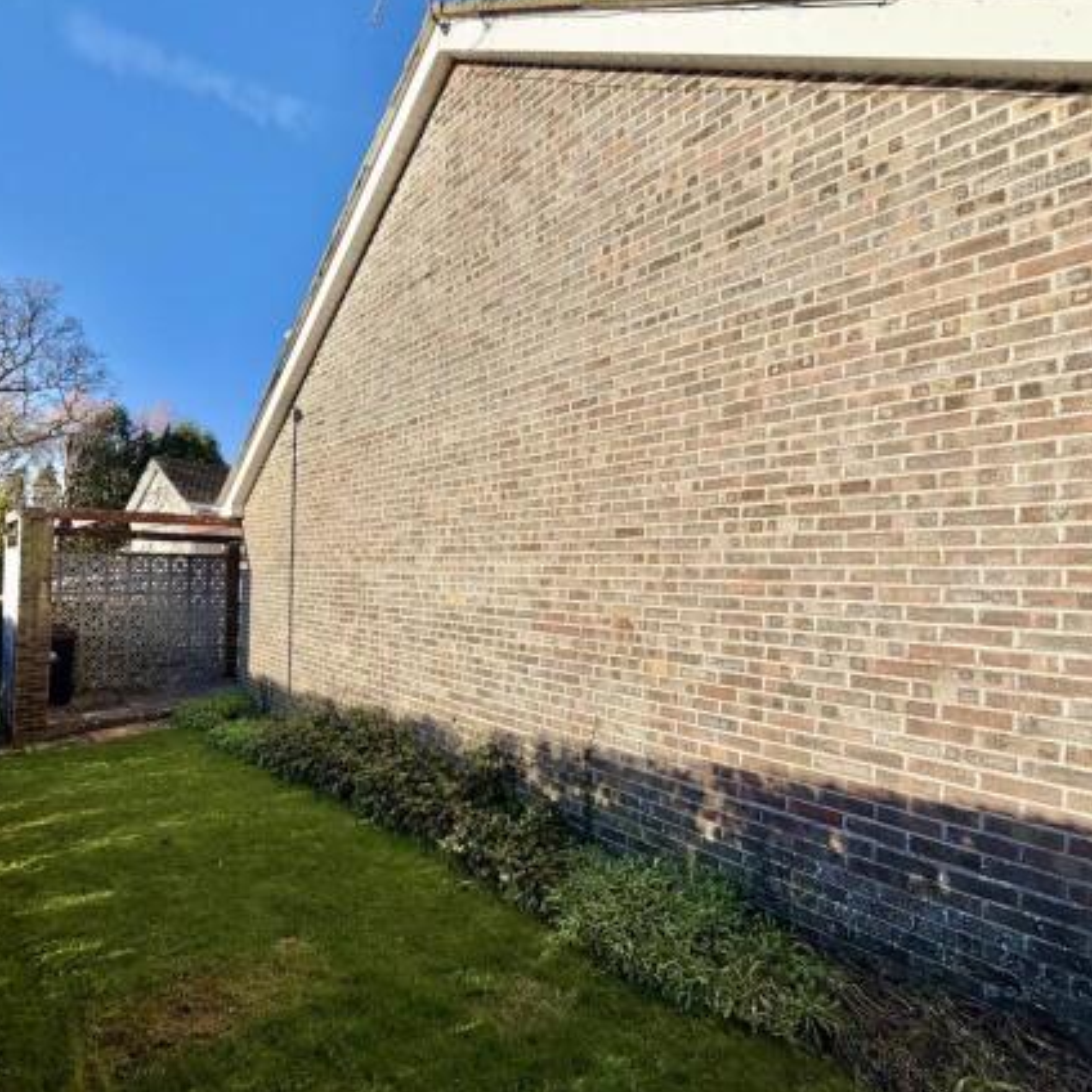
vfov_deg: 84.0
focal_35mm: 17
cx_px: 444
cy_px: 550
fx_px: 607
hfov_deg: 83.1
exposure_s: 1/770
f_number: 2.2
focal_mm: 2.22
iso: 25
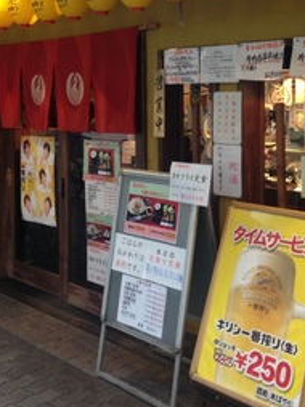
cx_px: 185
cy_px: 127
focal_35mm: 52
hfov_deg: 27.9
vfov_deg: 36.4
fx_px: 612
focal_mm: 4.12
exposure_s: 1/20
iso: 100
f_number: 2.4
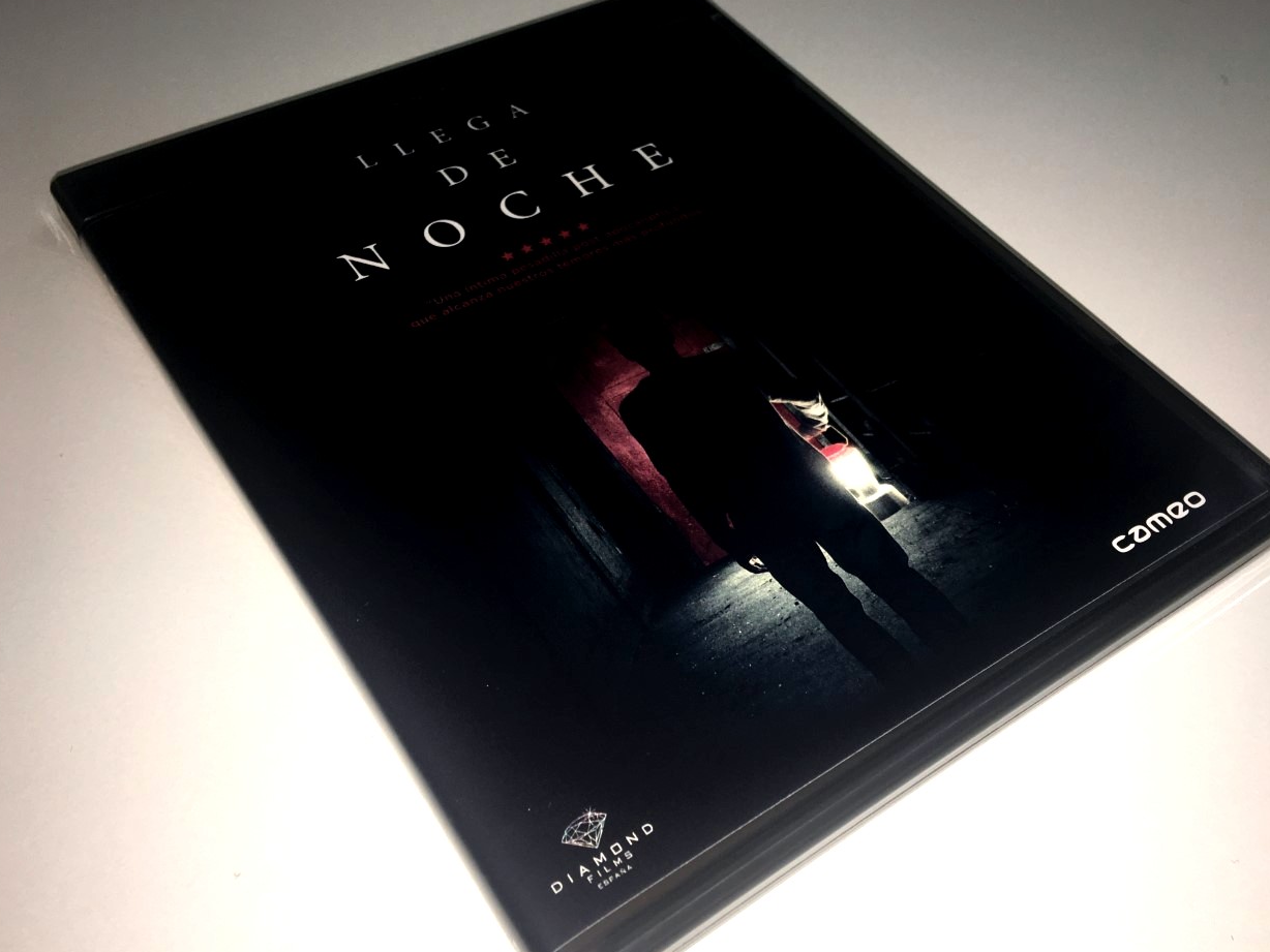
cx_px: 696
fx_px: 1247
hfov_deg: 53.9
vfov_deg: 41.8
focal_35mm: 34
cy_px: 509
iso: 25
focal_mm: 4.15
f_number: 2.2
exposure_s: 1/115
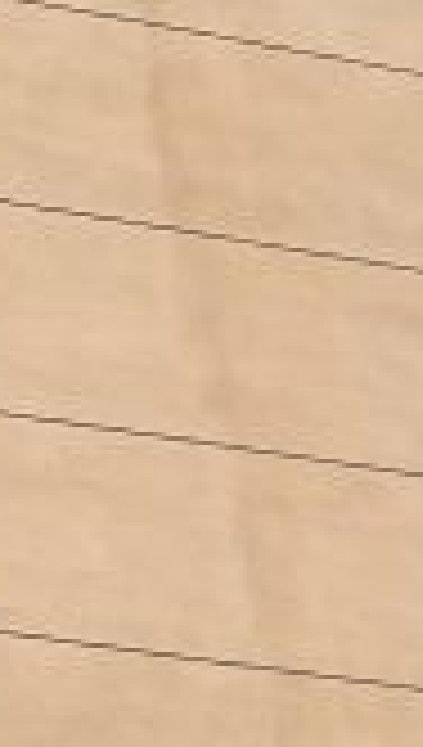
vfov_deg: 7.0
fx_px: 5872
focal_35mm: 296
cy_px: -706
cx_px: -1341
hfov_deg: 3.9
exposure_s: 1/800
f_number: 4
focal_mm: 47
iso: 100
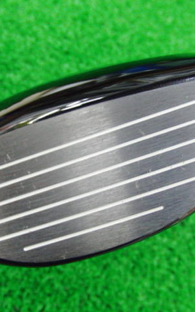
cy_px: 157
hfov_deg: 24.4
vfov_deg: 38.2
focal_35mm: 53
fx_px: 451
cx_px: 109
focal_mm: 6.42
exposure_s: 1/15
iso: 400
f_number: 3.6
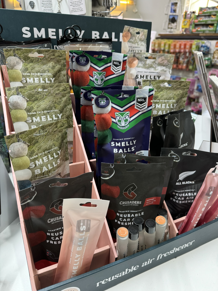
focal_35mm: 24
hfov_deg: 56.8
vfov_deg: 71.6
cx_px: 109
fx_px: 202
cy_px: 146
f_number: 1.78
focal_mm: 6.76
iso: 200
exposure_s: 1/50
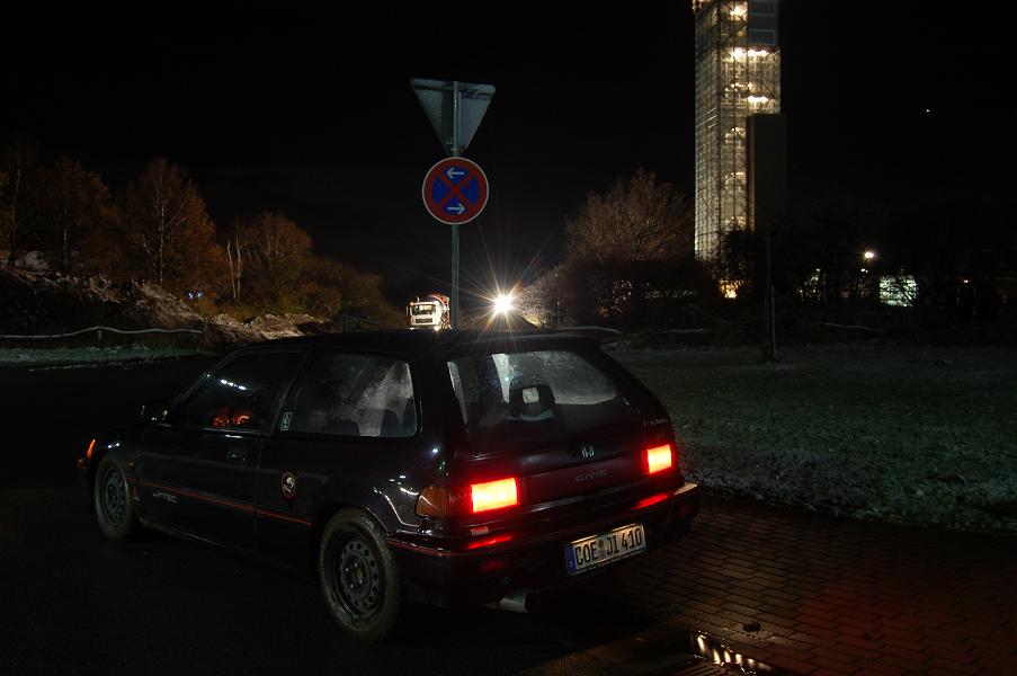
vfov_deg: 38.3
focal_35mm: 34
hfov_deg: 55.2
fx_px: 974
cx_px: 508
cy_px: 338
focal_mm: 23
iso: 200
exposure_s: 10
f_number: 8
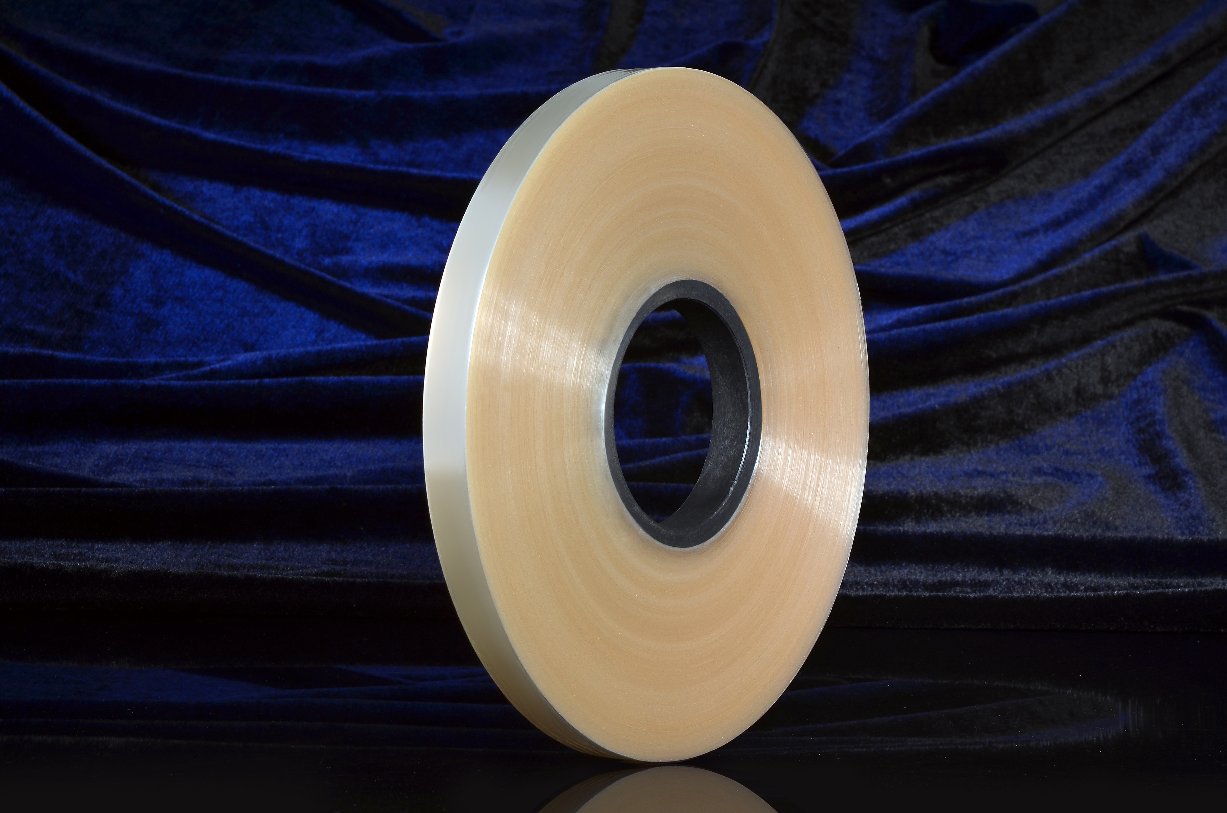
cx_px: 614
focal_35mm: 105
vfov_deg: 13.0
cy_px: 406
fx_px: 3572
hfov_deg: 19.5
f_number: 16
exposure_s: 1/160
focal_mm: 70
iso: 100
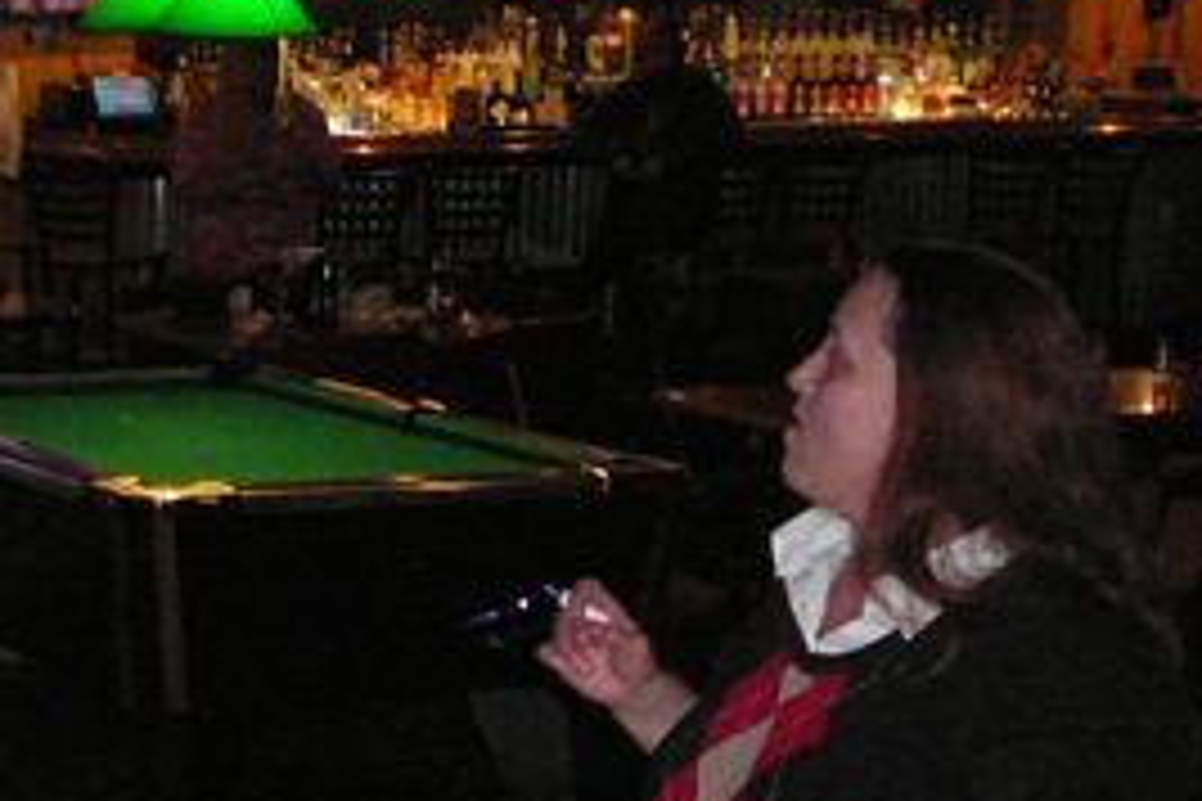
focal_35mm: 109
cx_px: -432
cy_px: 778
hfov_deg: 17.4
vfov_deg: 12.4
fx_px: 3639
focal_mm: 5.2
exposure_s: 1/30
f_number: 2.8
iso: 400
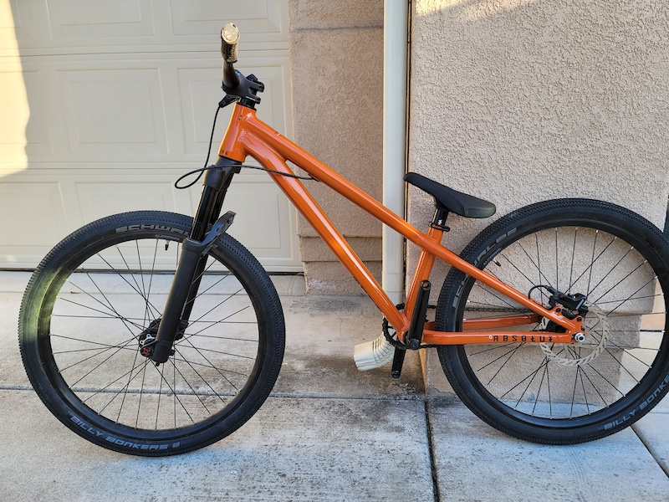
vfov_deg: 54.9
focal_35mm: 25
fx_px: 483
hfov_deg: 69.4
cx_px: 334
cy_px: 251
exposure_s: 1/119
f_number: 1.8
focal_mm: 7
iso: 25
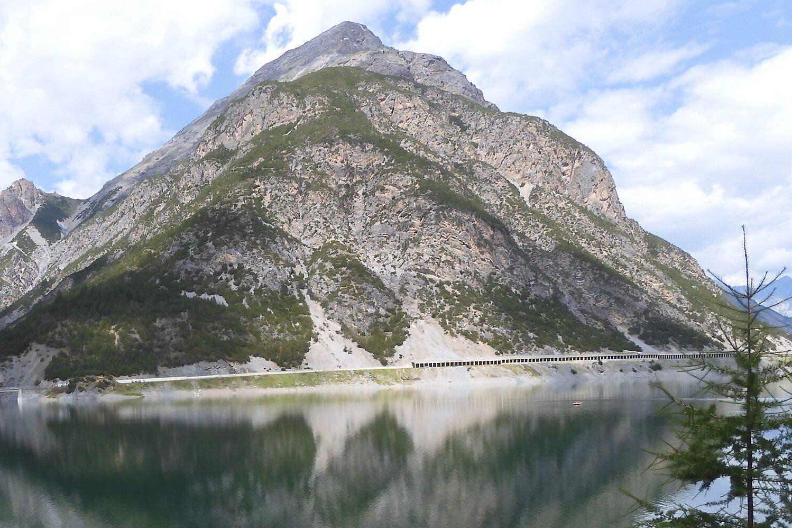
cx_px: 188
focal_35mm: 40
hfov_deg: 46.5
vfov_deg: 32.6
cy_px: 406
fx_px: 880
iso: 100
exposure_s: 1/800
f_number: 3.4
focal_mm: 4.3
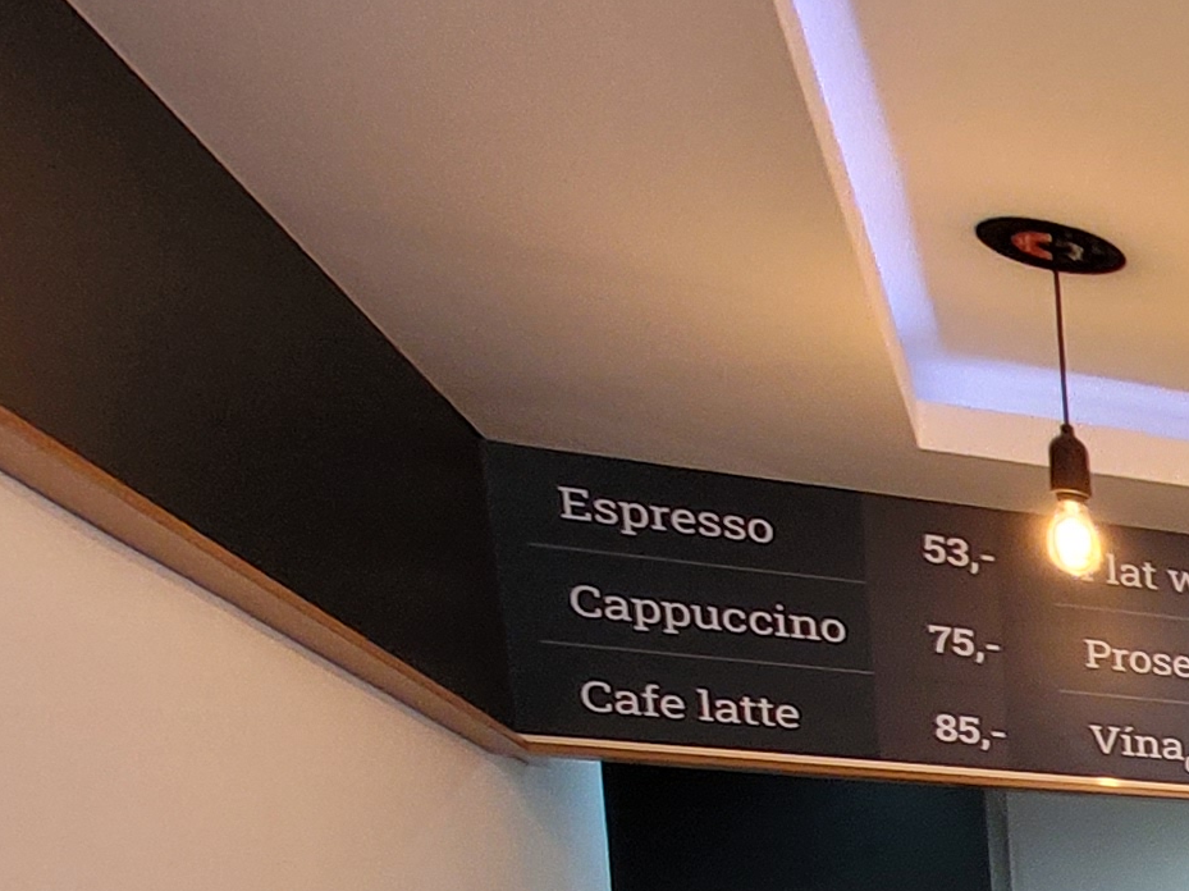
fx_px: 1923
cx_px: 2309
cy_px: 1354
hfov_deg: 20.0
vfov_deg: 21.6
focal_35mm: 56
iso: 100
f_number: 2.2
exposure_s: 1/50
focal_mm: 1.74
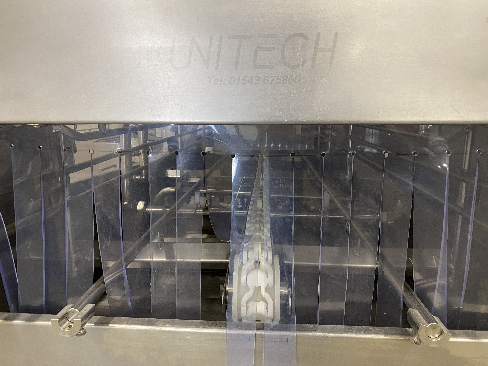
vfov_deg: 53.1
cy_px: 183
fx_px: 367
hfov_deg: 67.3
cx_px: 244
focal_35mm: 26
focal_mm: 4.25
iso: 320
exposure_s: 1/50
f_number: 1.8
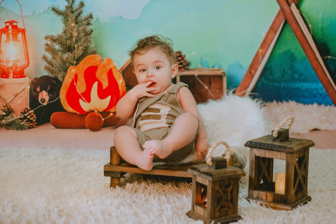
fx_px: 467
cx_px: 168
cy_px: 112
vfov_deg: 27.0
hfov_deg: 39.6
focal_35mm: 50
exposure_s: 1/200
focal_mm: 50
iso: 640
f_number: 2.2
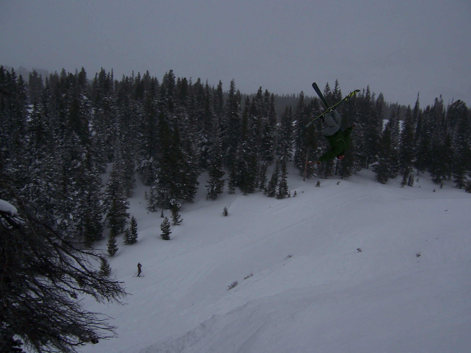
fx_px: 449
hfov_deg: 55.4
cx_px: 236
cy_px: 176
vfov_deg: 42.9
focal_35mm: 33
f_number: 4
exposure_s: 1/1000
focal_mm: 5.5
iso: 80
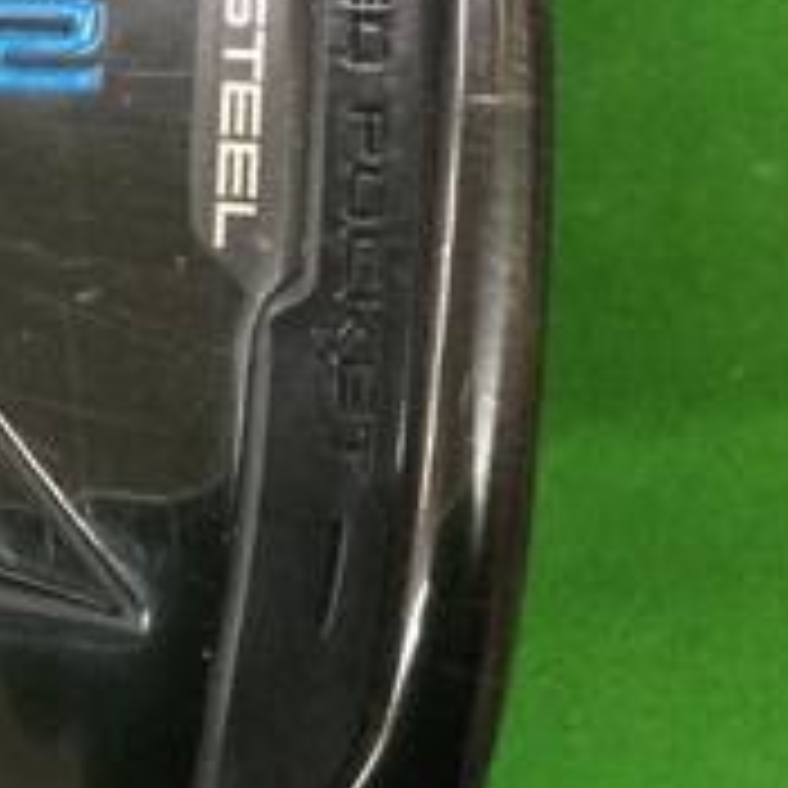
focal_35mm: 100
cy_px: 329
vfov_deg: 17.4
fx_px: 2575
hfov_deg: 16.0
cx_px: -374
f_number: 2.4
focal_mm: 3.3
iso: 100
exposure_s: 1/30
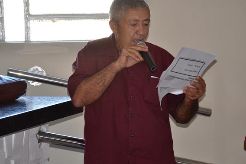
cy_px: 78
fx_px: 1214
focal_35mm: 178
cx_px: 130
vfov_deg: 7.7
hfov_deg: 11.6
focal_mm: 105
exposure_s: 1/80
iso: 400
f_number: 5.6
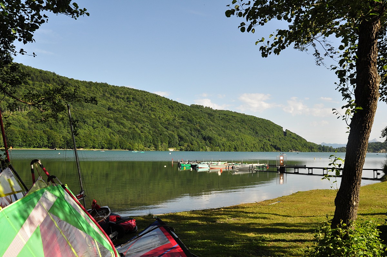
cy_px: 128
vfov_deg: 39.9
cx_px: 194
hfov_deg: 57.3
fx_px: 354
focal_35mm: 33
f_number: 10
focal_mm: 22
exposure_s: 1/250
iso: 250
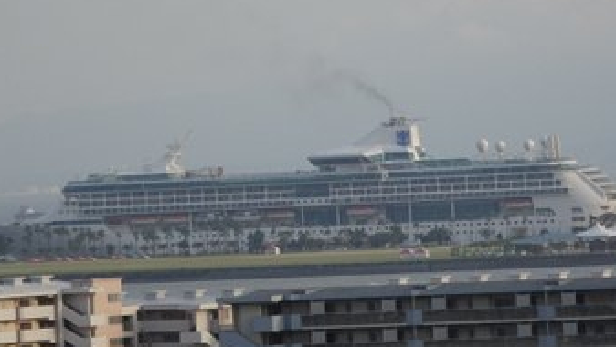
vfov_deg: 3.2
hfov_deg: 5.6
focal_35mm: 383
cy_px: 111
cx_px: 342
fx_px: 6259
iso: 160
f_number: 6.3
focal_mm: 42.14
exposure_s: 1/250
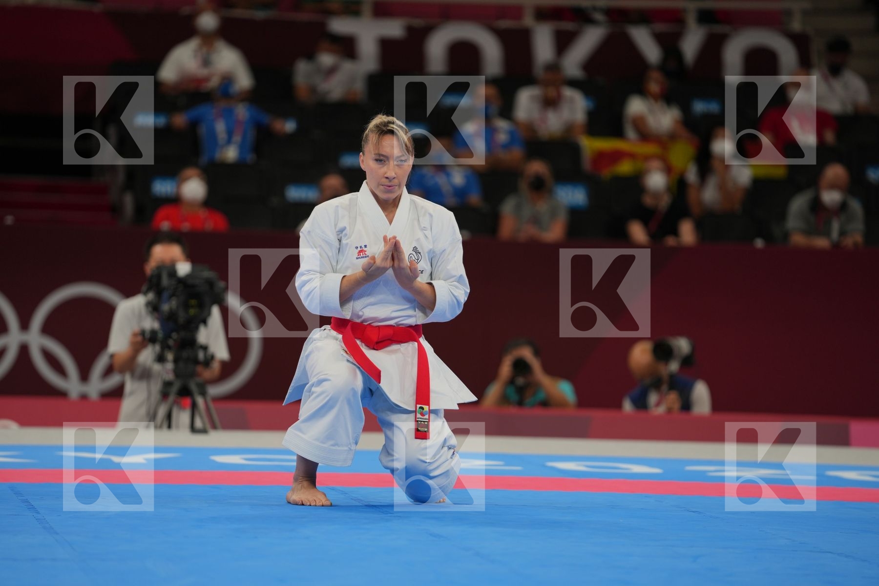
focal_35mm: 200
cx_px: 440
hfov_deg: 10.3
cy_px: 293
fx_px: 4883
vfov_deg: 6.9
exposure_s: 1/500
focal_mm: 200
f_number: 2.8
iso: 200
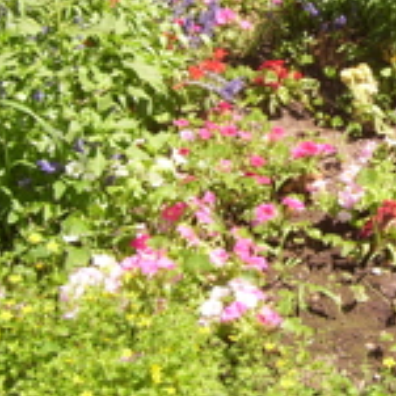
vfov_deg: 22.6
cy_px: 101
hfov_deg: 22.1
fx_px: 984
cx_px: 371
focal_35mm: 76
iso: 80
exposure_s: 1/250
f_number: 4.8
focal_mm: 6
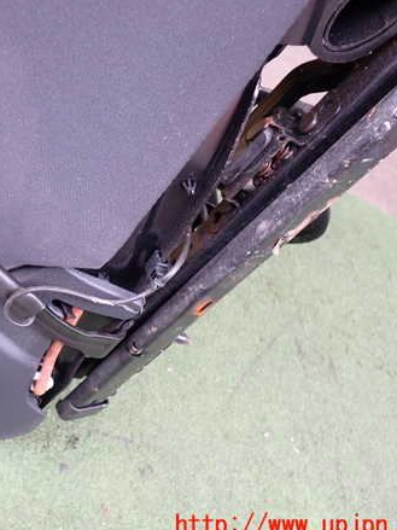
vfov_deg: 45.8
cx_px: 86
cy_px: 269
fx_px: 627
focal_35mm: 41
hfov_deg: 34.2
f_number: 2.3
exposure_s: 1/40
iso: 200
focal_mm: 5.4
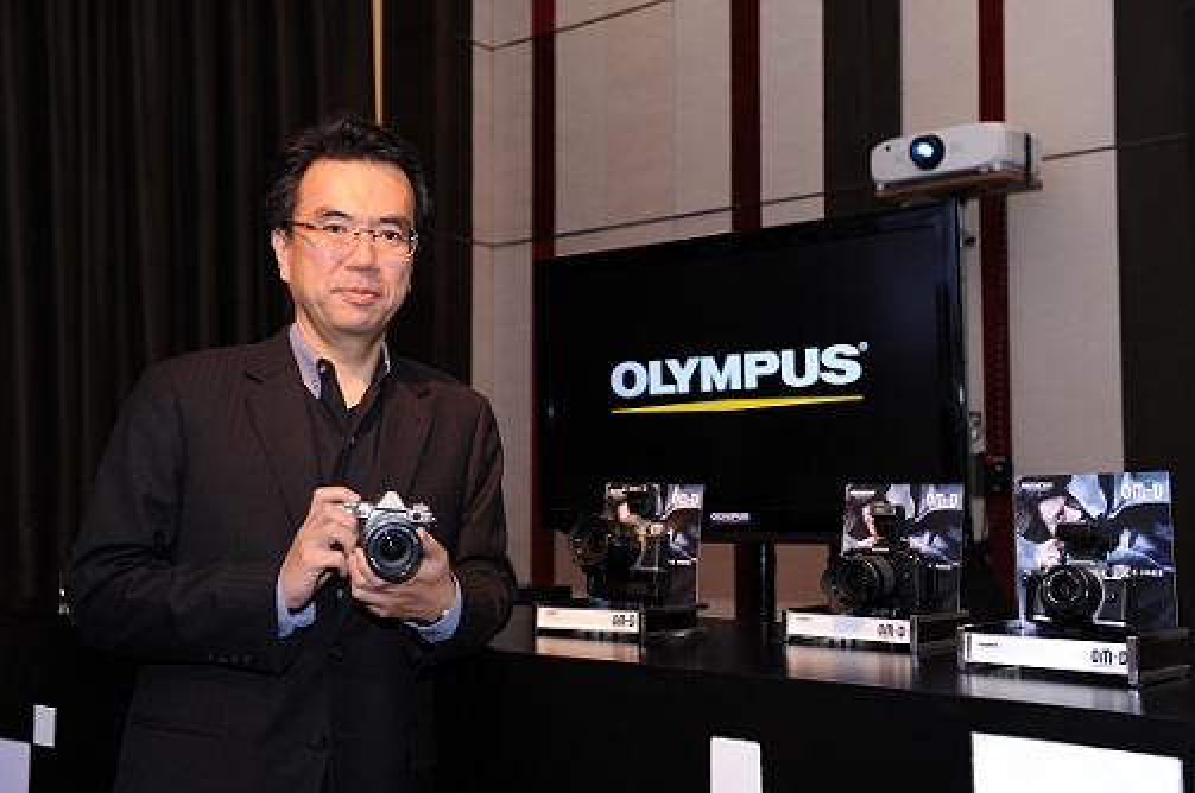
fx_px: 1392
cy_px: 396
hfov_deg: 46.5
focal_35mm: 42
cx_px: 598
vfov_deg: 31.8
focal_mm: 42
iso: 1600
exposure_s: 1/125
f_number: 4.5
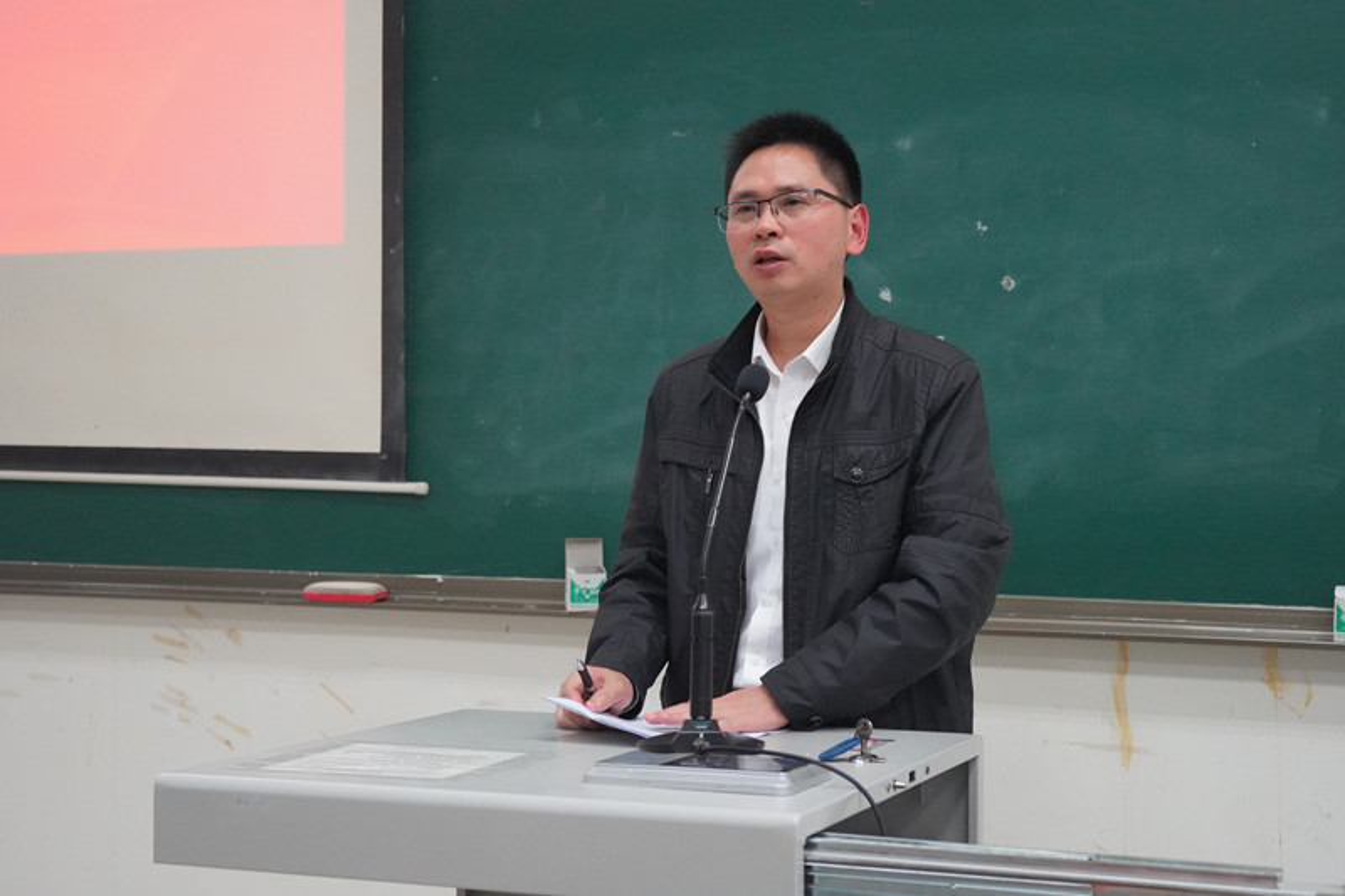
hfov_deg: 33.4
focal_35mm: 60
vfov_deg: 22.6
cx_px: 672
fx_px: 2241
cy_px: 448
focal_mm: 60
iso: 12800
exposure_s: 1/125
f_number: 5.6
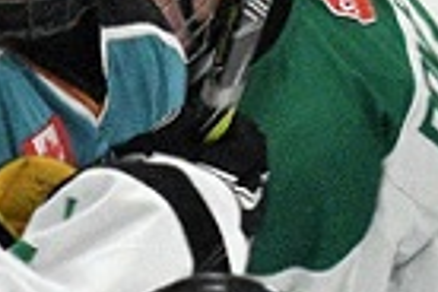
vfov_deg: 1.2
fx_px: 13431
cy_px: 760
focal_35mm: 1104
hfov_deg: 1.9
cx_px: -327
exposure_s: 1/1000
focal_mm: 102
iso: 6400
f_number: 4
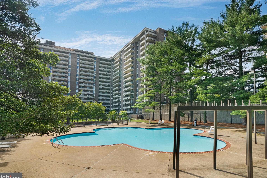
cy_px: 88
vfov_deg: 70.4
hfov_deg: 93.3
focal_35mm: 17
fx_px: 126
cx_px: 133
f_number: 7.1
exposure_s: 1/250
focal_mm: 16
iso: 1250
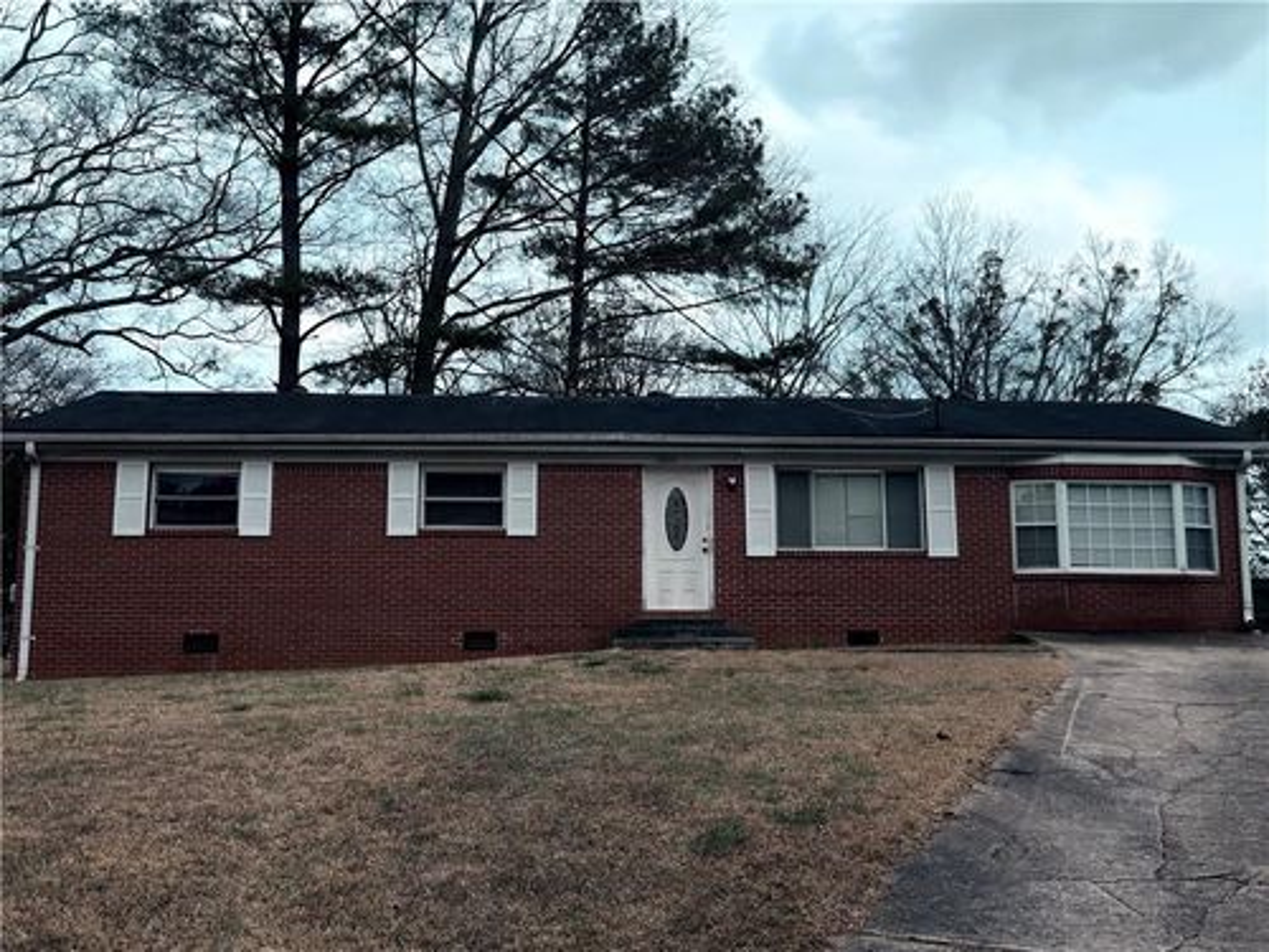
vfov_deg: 39.7
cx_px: 634
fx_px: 1320
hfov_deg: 51.4
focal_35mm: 36
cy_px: 476
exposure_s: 1/3497
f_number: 1.78
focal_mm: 6.76
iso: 80
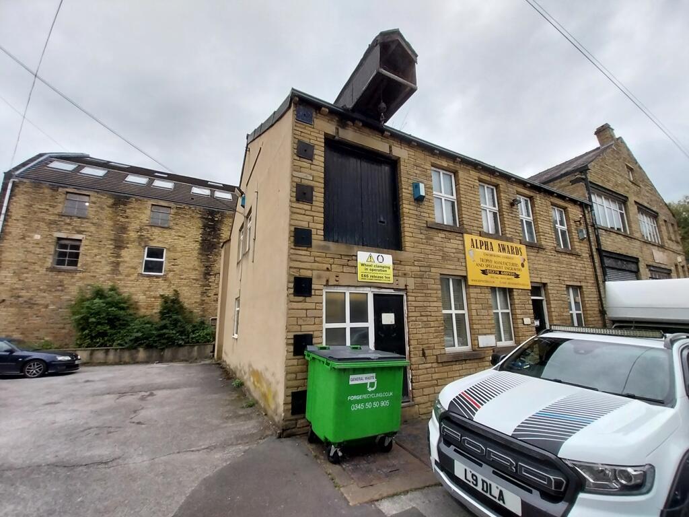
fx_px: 259
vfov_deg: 89.9
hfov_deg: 106.2
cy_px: 258
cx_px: 344
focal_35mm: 13
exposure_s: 1/184
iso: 64
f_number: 2.2
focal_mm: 1.13
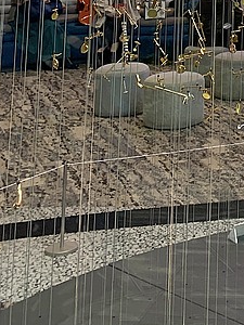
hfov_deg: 14.8
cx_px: 406
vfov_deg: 18.3
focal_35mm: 90
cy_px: -212
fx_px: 846
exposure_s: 1/122
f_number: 1.8
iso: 32
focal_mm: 4.25
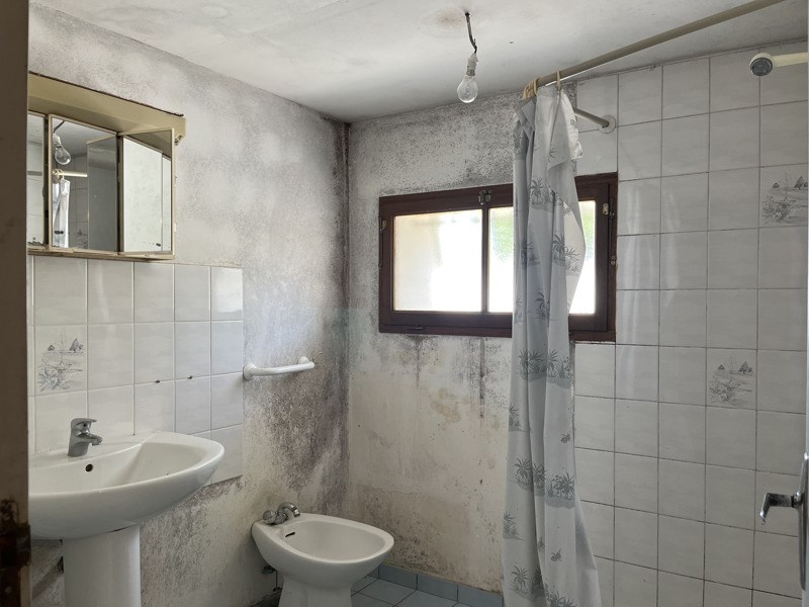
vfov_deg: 53.1
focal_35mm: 26
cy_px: 304
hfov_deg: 67.3
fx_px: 608
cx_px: 404
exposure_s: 1/100
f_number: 1.6
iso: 100
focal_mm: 5.1
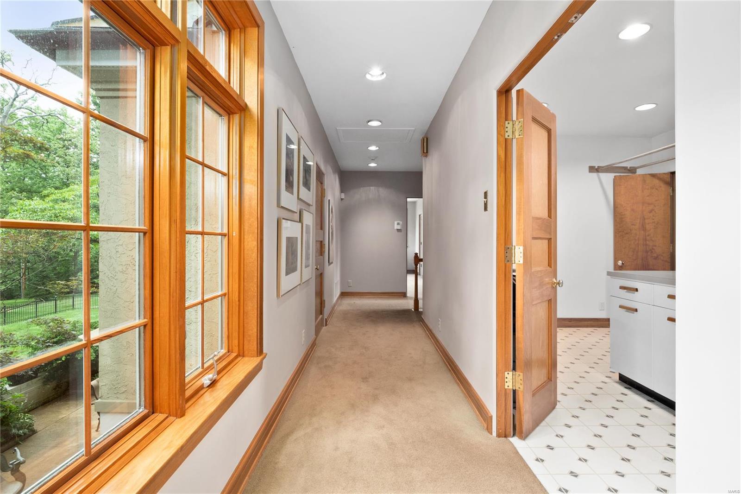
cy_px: 247
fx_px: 329
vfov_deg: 73.7
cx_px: 370
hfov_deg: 96.7
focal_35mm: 16
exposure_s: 1/4
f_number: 7.1
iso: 400
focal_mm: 8
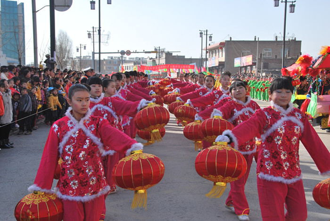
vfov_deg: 22.7
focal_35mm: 60
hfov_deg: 33.4
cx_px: 165
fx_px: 550
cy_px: 110
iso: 100
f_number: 9
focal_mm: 40
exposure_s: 1/125
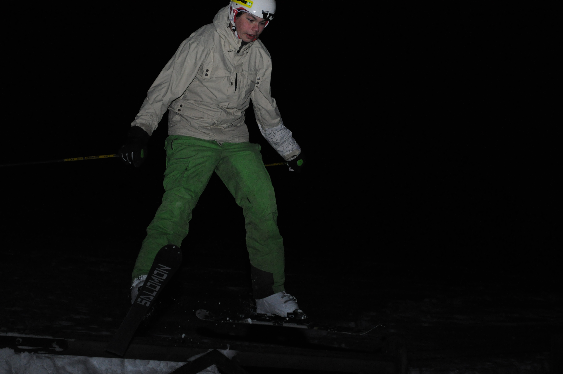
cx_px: 282
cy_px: 187
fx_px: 1289
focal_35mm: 82
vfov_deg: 16.5
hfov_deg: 24.6
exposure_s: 1/60
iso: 1600
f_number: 5.6
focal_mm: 55
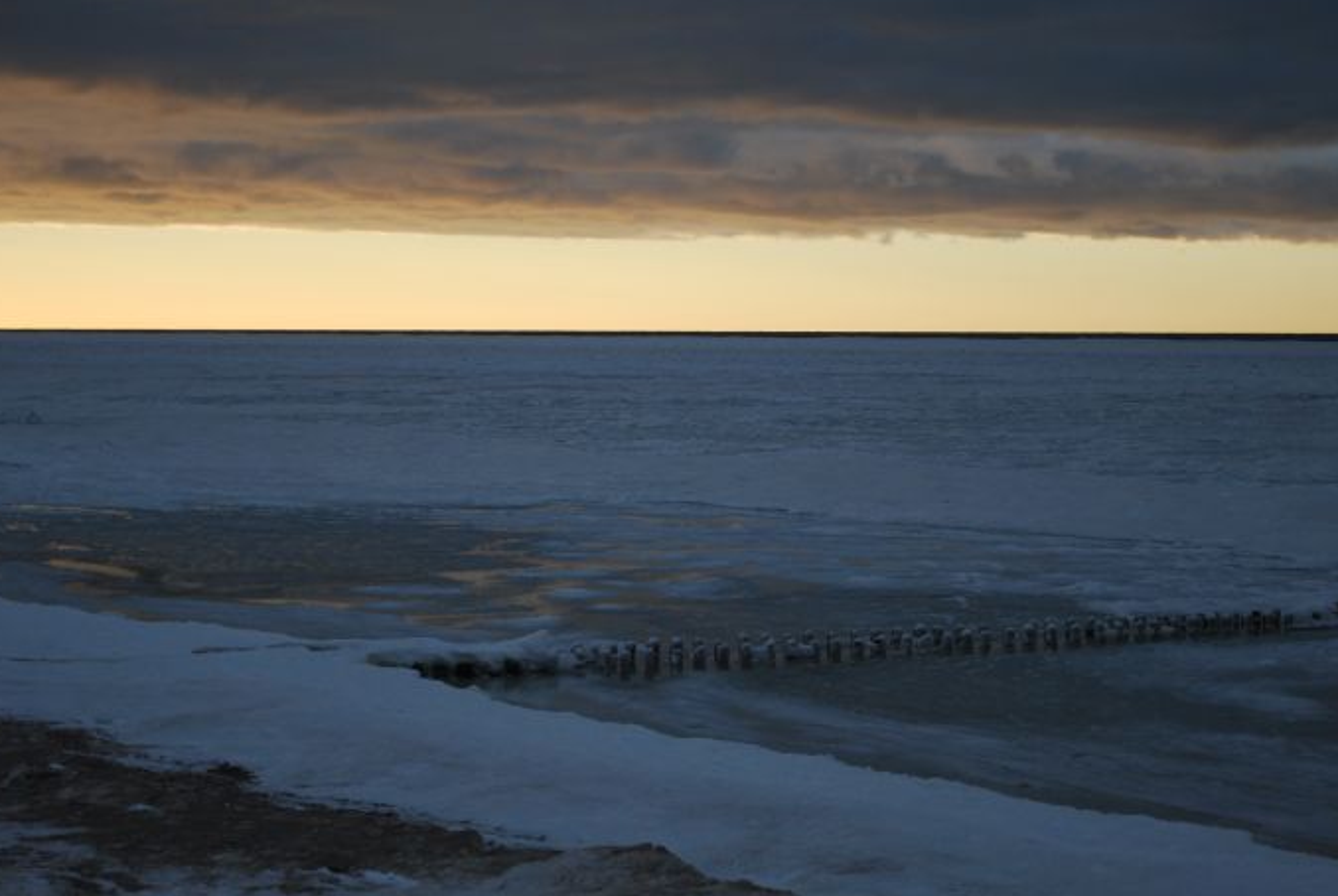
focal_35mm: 92
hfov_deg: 22.1
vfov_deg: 14.9
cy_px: 416
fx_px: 3424
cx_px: 618
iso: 100
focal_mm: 52
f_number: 5.6
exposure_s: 1/125
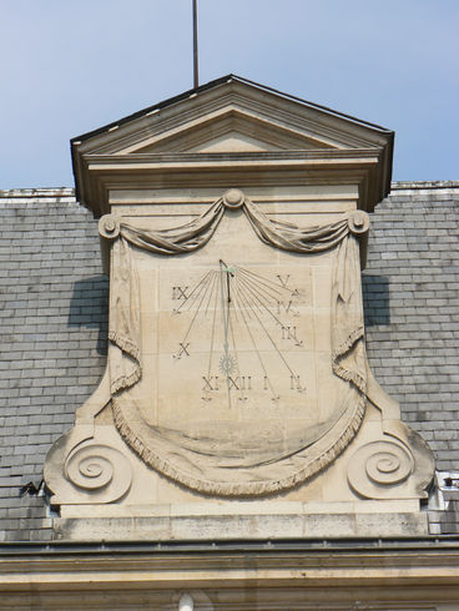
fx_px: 2226
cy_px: 306
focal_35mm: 126
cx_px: 230
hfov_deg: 11.8
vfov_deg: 15.6
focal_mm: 21.6
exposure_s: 1/400
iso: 64
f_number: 5.6
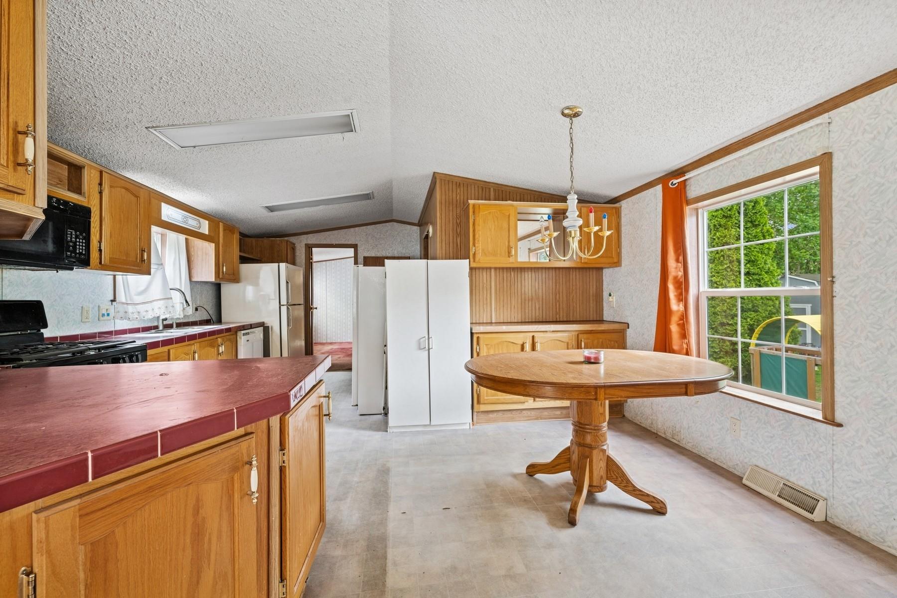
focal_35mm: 14
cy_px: 299
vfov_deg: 81.2
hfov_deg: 104.3
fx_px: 349
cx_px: 448
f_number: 8
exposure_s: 1/40
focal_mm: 14
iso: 400
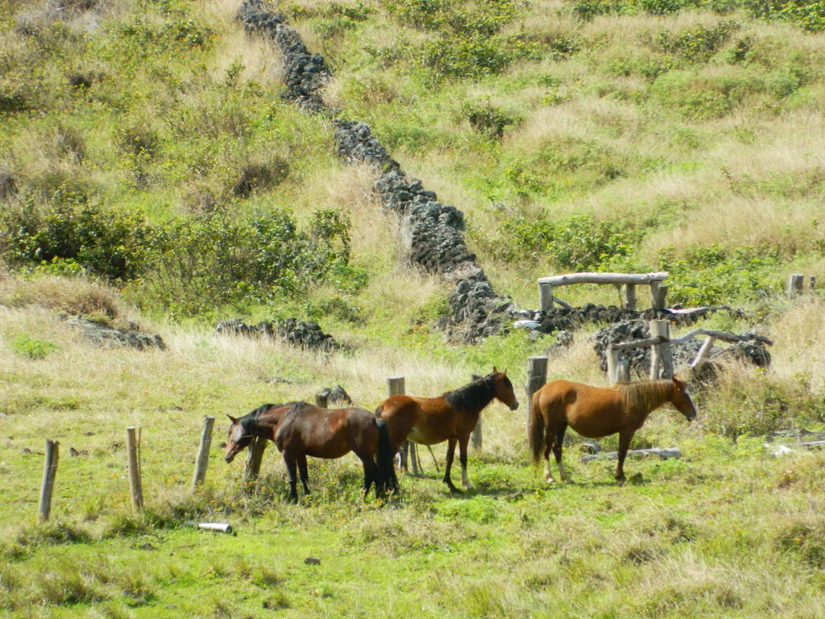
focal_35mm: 525
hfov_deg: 3.8
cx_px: 412
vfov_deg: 2.8
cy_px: 310
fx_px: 12512
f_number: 5.8
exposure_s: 1/500
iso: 180
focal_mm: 94.5
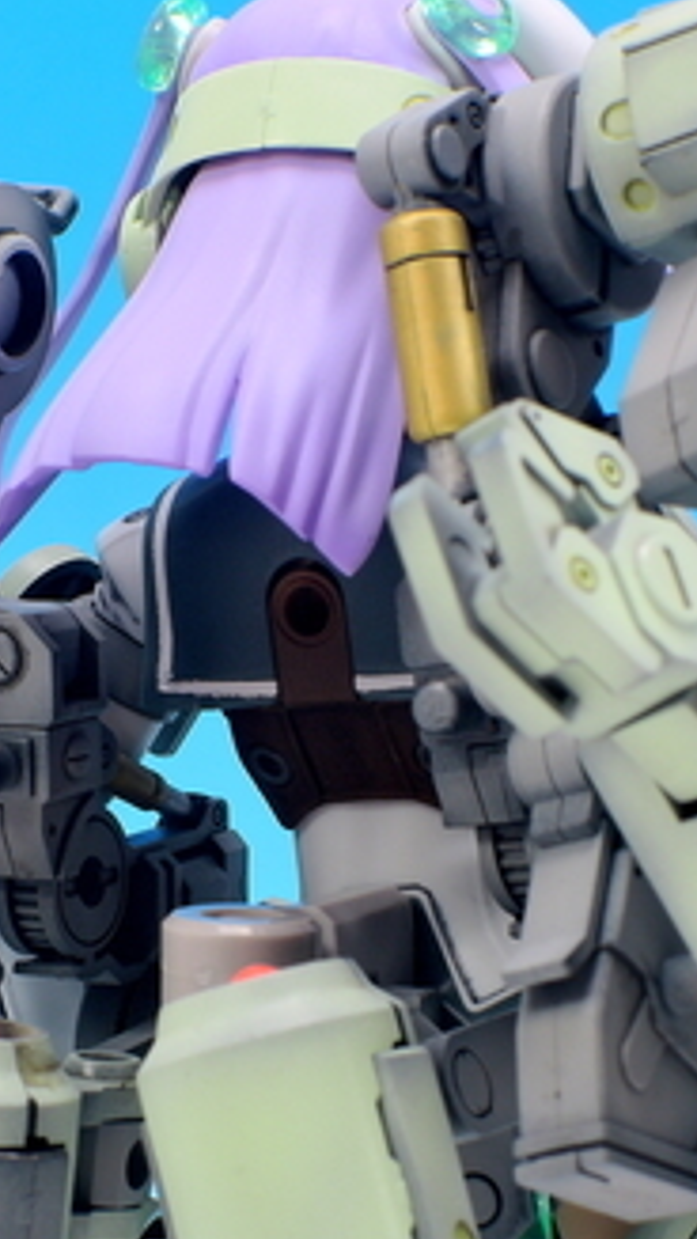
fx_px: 6570
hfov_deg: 6.1
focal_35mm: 200
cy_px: 707
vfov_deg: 10.8
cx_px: 239
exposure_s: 1.3
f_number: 8
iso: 80
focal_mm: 25.5
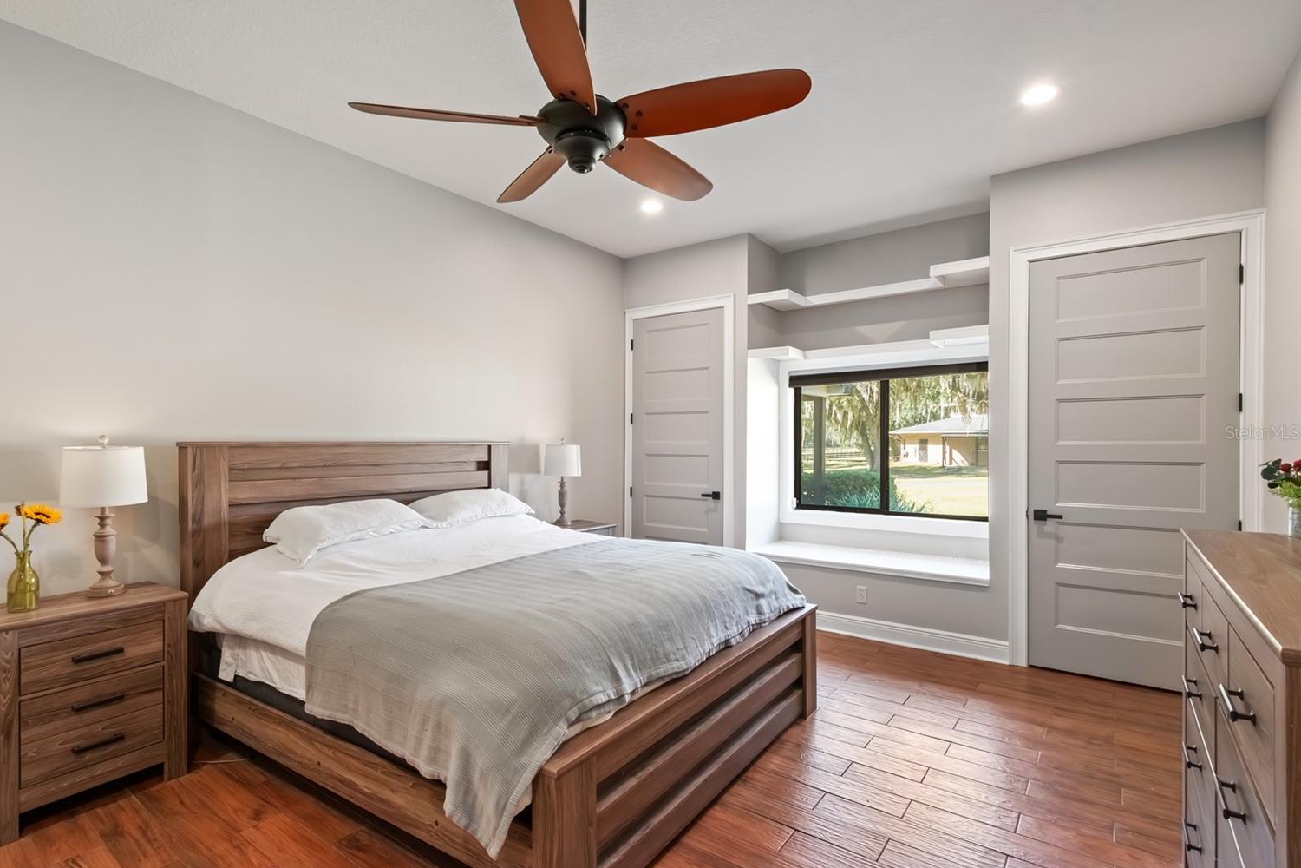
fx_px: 578
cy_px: 432
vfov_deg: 73.7
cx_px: 609
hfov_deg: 96.6
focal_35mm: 16
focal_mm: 10
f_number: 9
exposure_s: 1/2.5
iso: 250
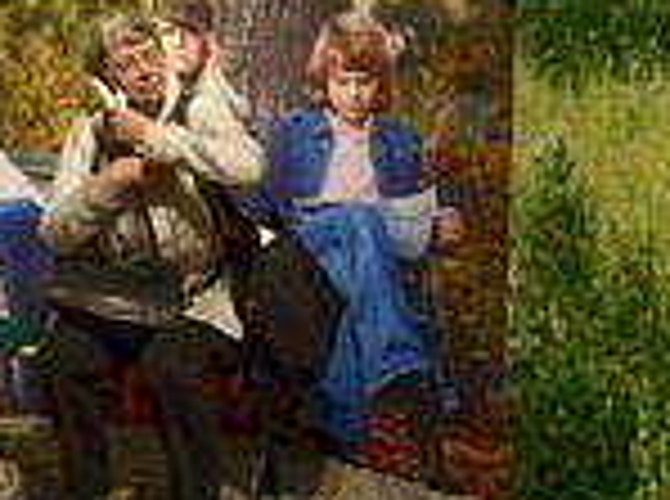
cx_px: -220
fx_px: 1680
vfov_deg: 16.5
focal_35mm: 87
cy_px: 0
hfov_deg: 20.5
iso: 1600
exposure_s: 1/20
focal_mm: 32
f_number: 4.5
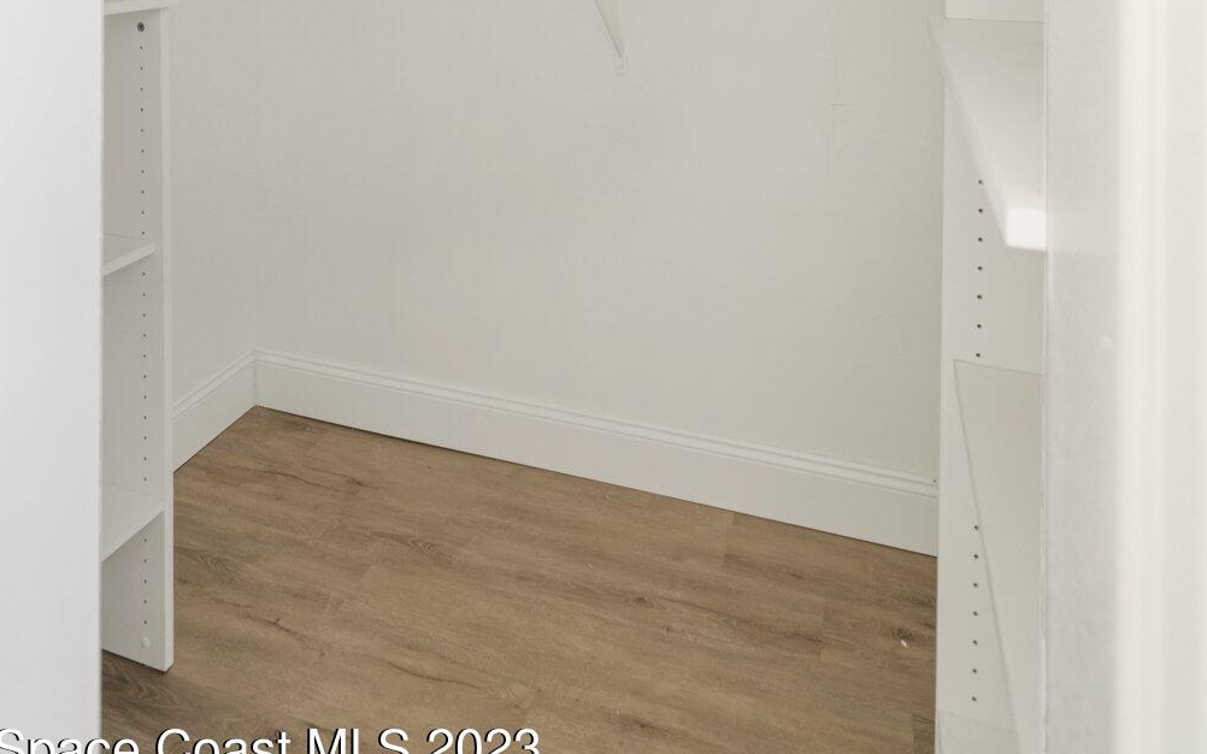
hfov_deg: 72.6
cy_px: -93
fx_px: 822
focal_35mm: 25
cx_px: 602
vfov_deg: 39.4
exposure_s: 1/3
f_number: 6.3
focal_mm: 16
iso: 320
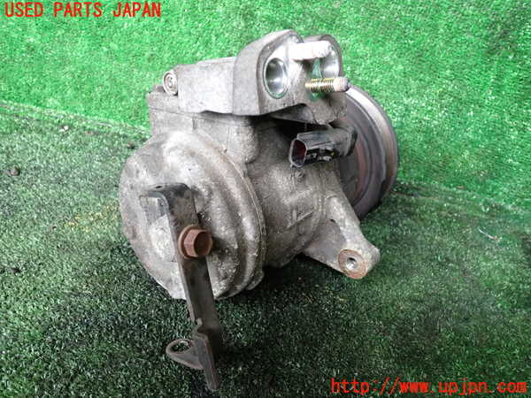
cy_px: 199
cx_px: 266
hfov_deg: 60.0
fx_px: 460
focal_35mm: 30
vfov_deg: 46.8
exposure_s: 1/30
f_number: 2.3
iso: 200
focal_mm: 5.4
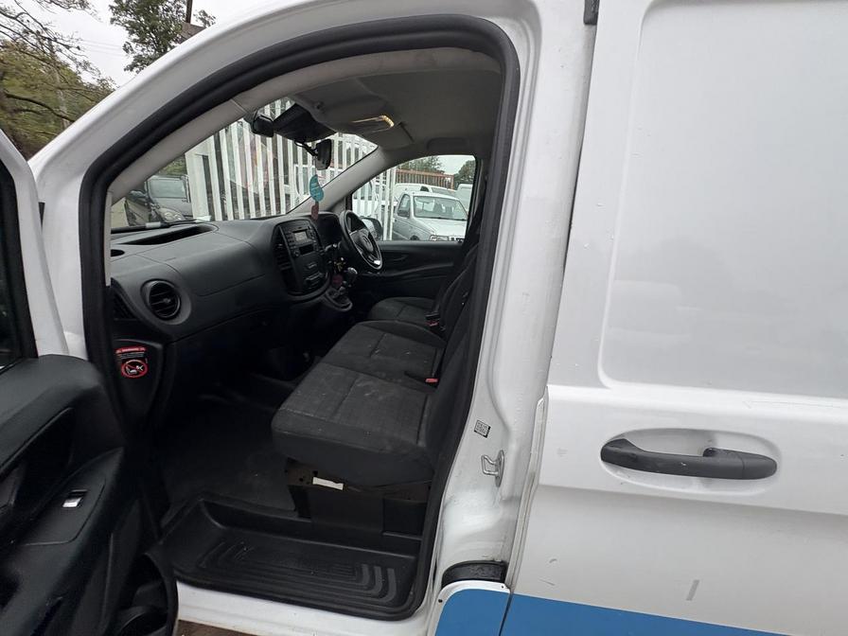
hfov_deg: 102.1
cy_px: 318
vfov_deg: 85.7
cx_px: 424
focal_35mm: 14
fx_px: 343
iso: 50
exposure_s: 1/99
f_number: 2.2
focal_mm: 2.22
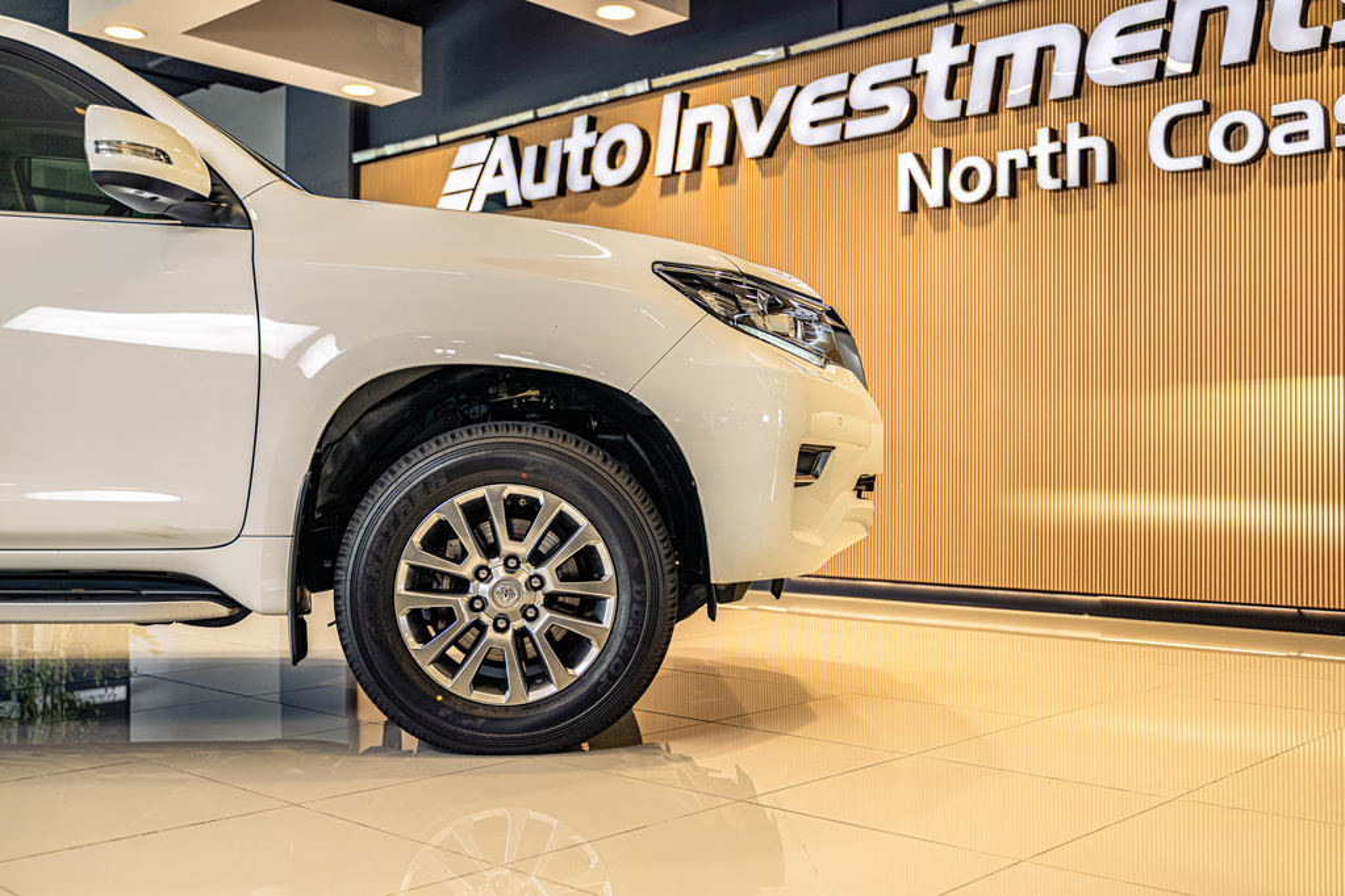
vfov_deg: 35.9
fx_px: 1382
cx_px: 672
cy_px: 448
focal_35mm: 37
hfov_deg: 51.9
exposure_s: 1/200
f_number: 2.8
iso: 320
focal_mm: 37
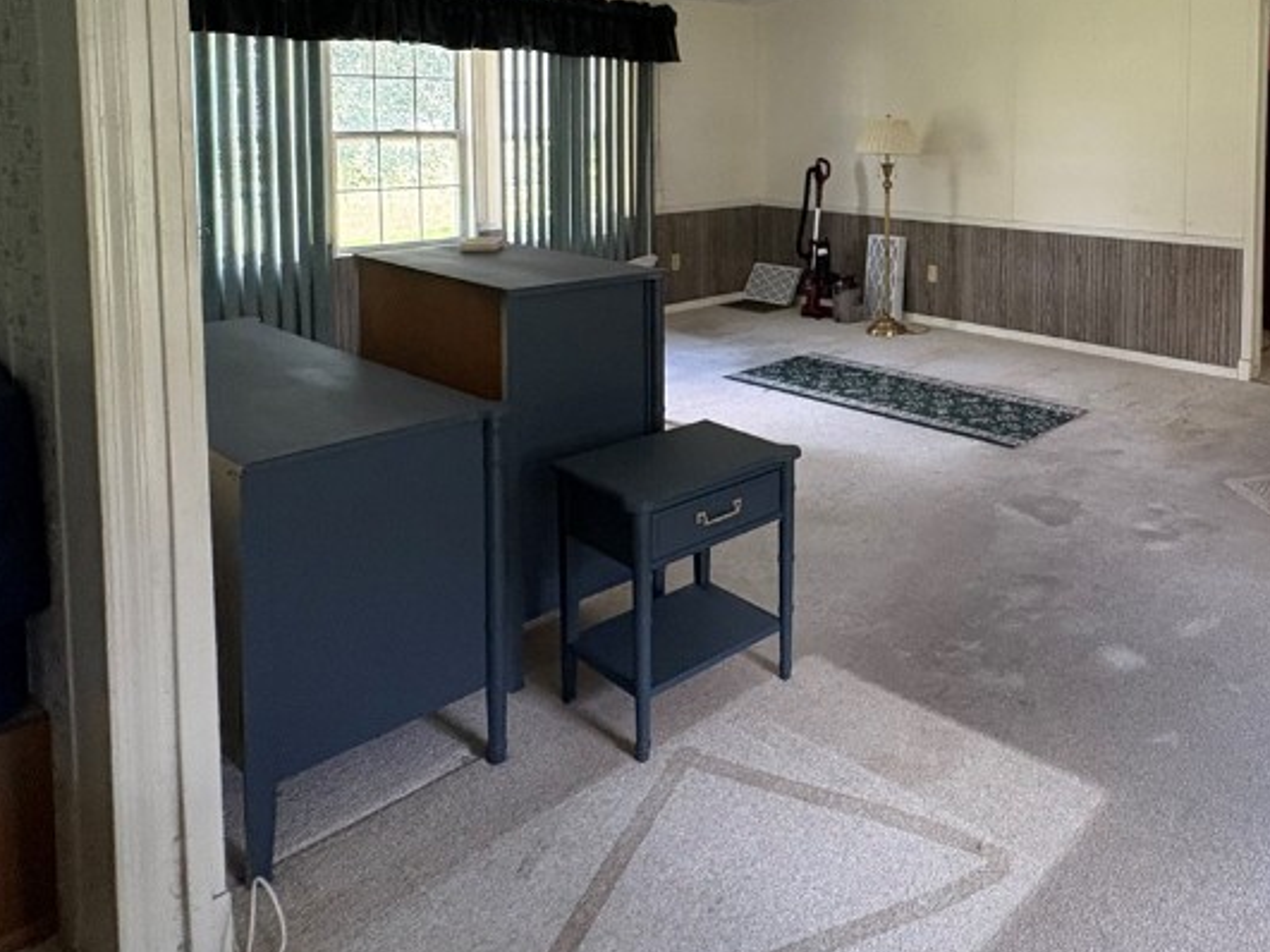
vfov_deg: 48.1
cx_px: 1019
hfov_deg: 60.0
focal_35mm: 27
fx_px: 990
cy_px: 175
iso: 400
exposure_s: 1/60
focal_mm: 2.22
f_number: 2.2
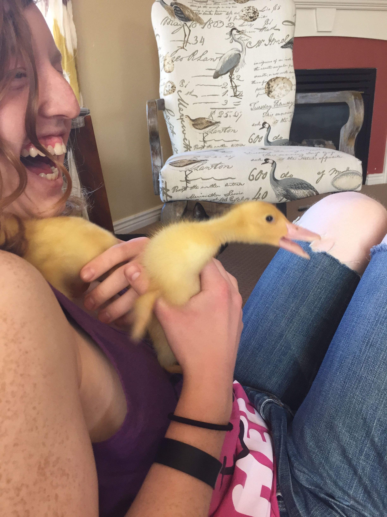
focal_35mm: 29
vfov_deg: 61.7
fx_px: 432
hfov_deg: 48.2
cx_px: 194
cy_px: 258
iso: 32
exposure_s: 1/30
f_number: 2.2
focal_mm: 4.15
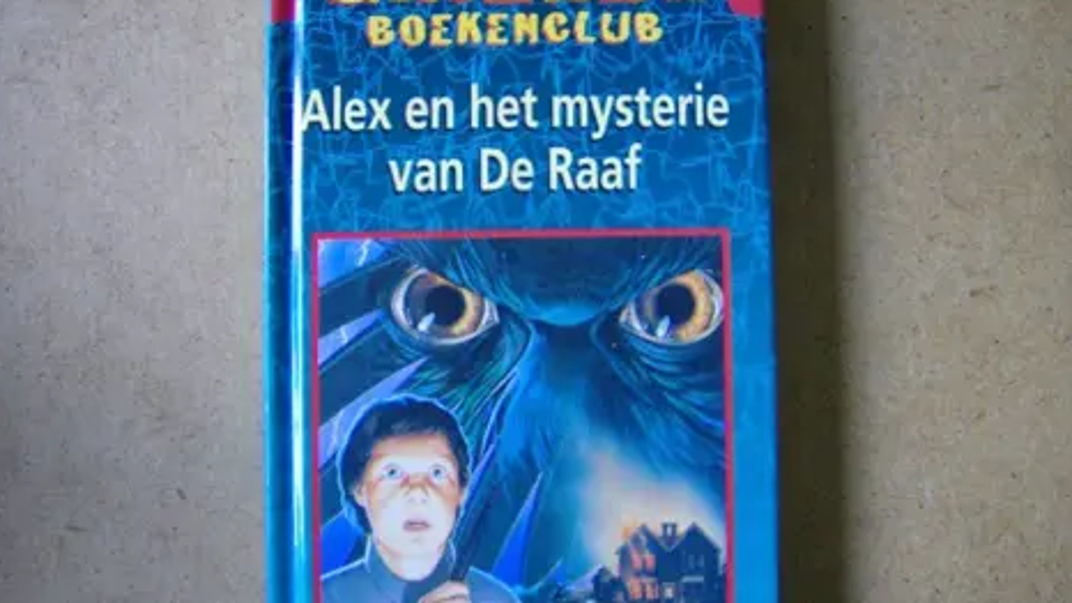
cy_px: 315
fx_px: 1137
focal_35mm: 40
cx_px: 530
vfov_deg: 29.7
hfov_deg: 50.5
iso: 200
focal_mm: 6
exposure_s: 1/11.6
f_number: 2.8
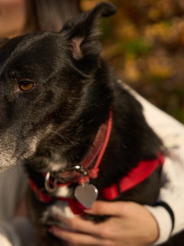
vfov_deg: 30.1
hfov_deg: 22.5
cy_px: 122
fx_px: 456
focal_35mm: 64
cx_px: 33
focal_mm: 43.9
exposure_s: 1/2000
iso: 250
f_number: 3.2
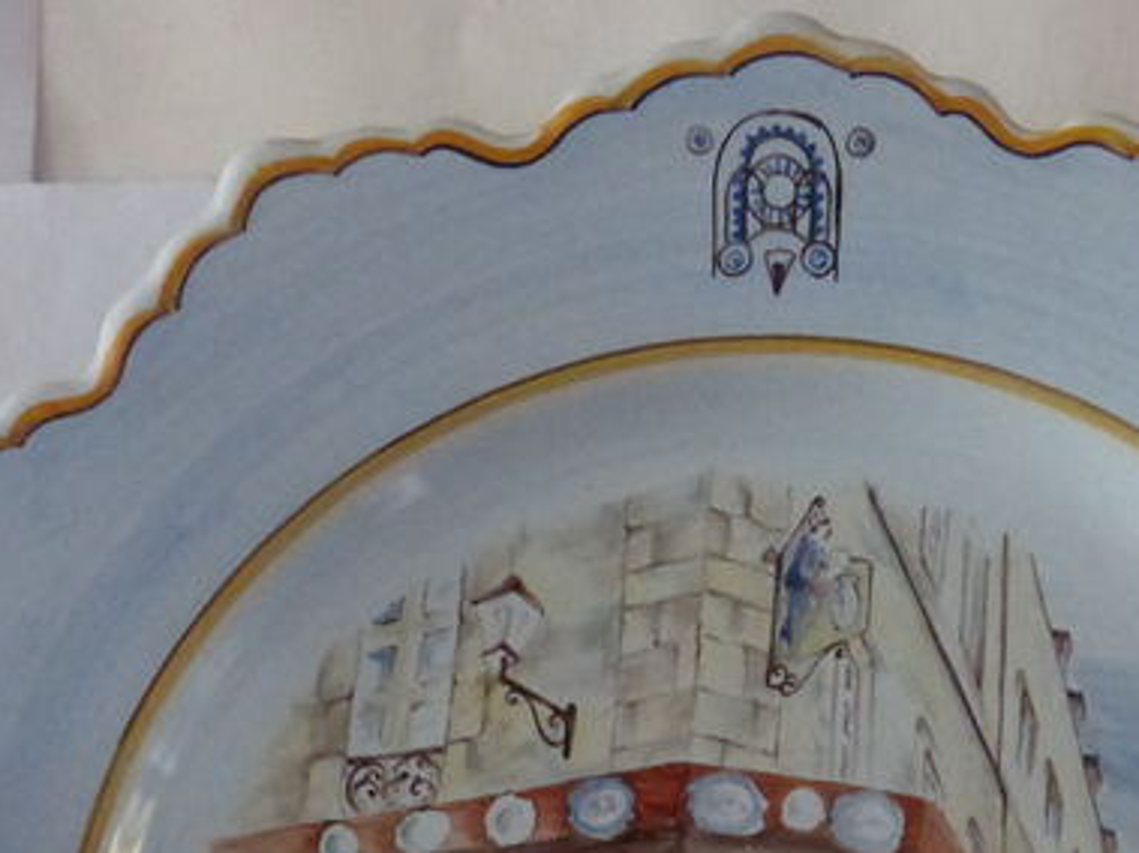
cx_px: 850
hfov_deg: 20.5
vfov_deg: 14.9
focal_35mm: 95
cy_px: 1102
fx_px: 3125
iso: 800
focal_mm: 6.3
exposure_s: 1/15
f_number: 3.1
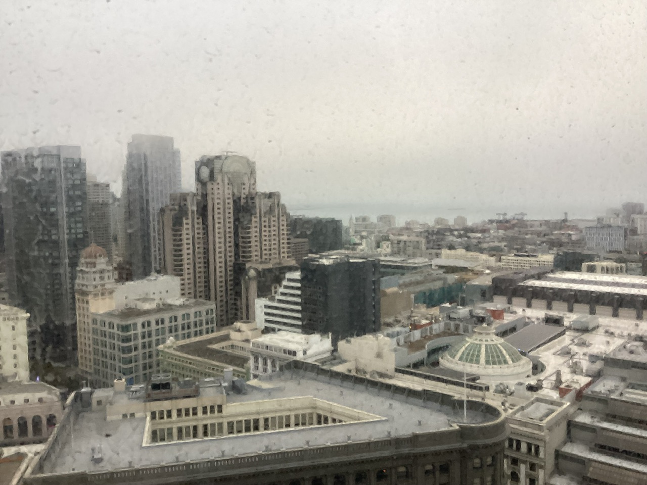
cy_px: 242
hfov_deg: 58.4
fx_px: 579
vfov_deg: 45.4
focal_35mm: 31
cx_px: 324
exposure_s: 1/120
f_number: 2.4
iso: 64
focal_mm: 3.3
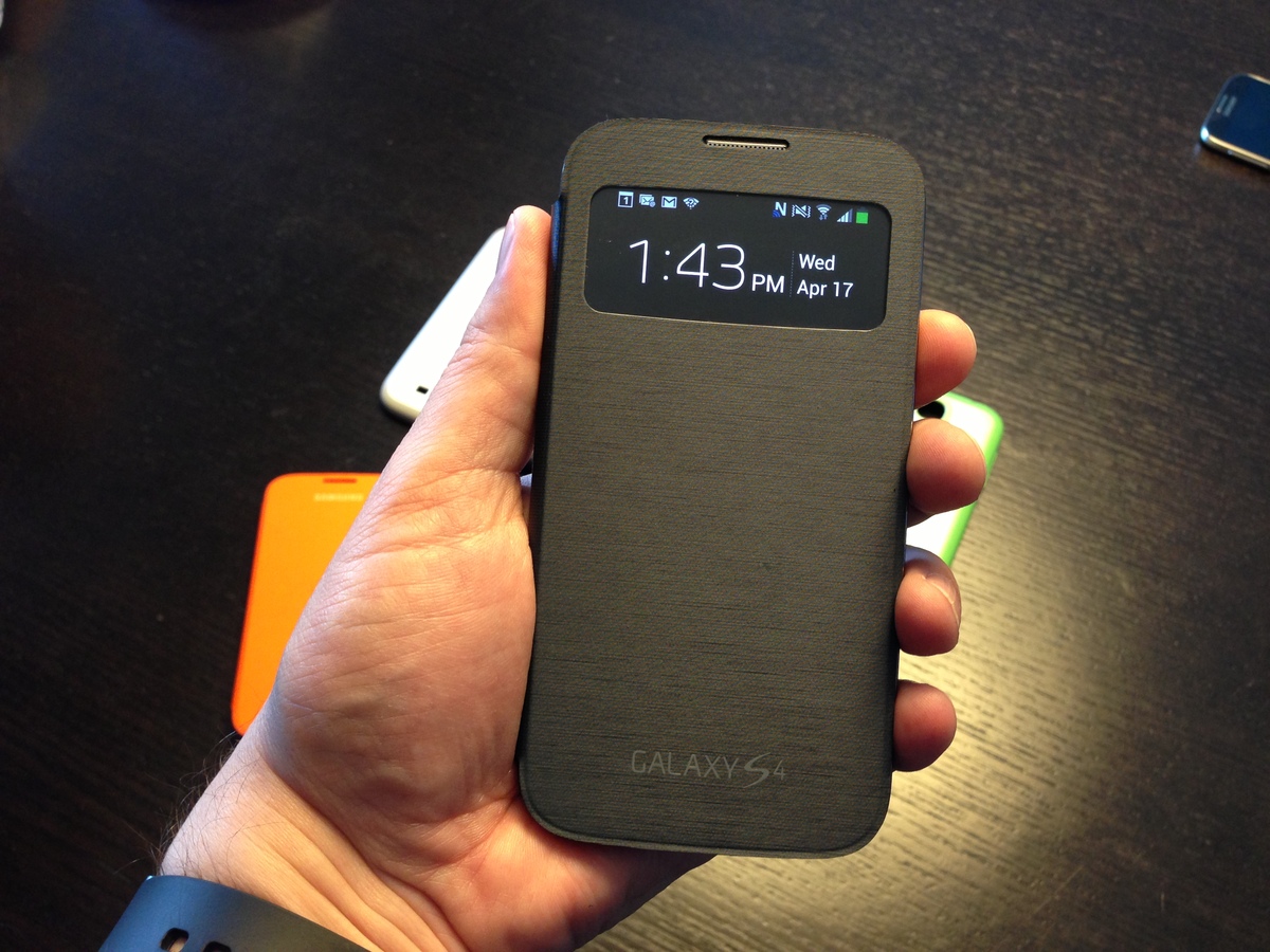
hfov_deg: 55.4
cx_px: 635
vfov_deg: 42.9
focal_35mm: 33
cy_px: 476
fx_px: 1211
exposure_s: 1/20
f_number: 2.4
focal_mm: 4.13
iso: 125
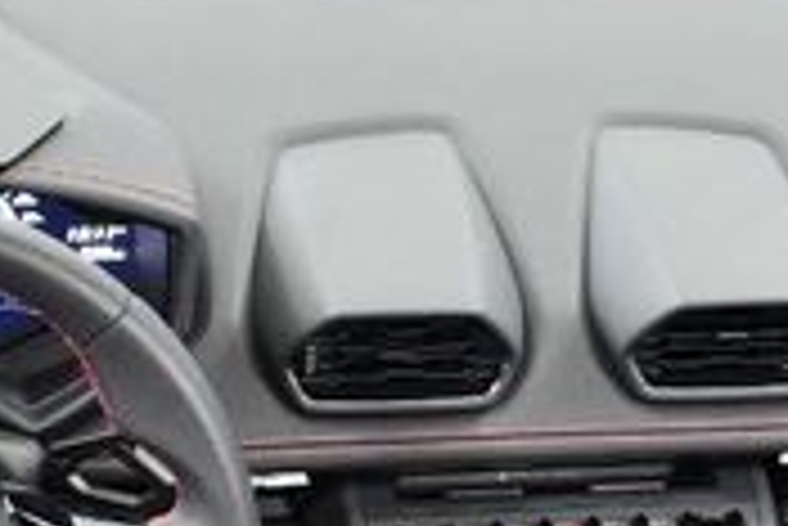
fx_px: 2892
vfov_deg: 10.2
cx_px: 531
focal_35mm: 132
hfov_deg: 15.5
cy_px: 681
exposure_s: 1/100
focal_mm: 18
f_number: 3.5
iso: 3200
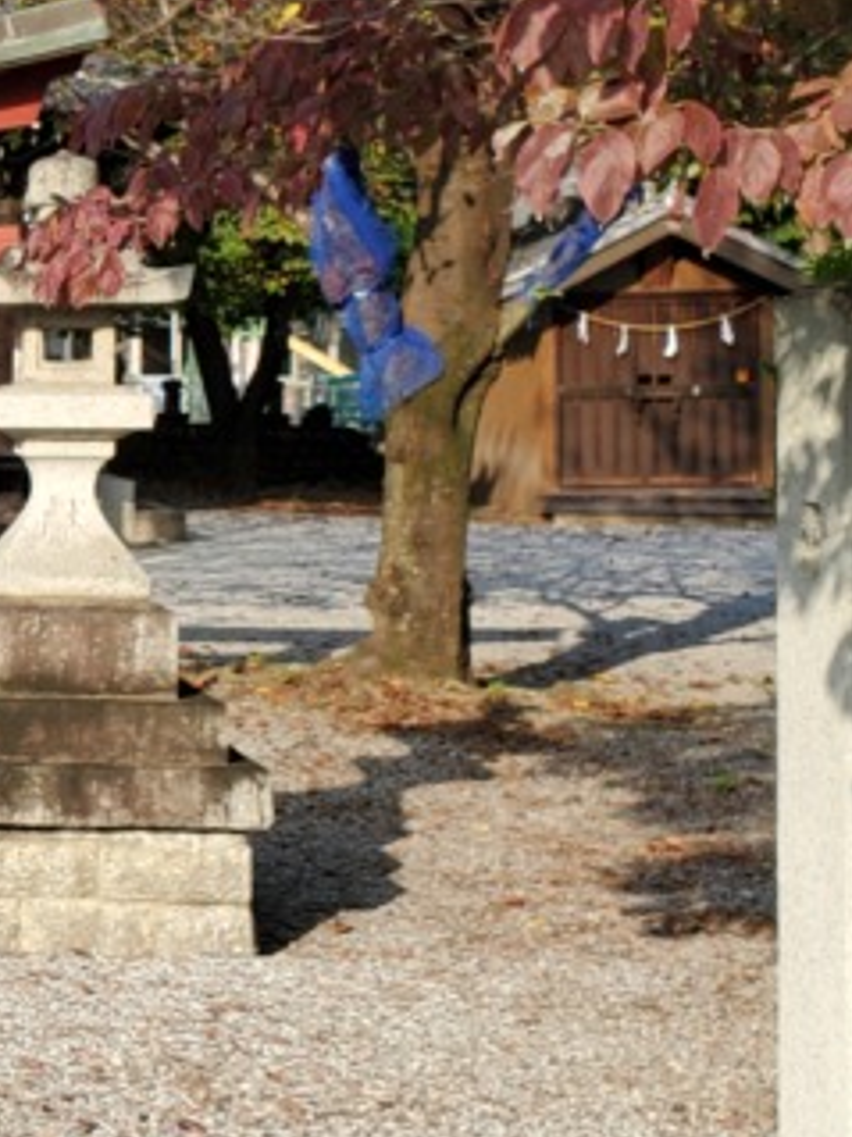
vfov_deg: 22.2
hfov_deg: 15.0
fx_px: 2890
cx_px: -578
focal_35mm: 88
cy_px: 396
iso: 50
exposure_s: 1/800
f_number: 2.4
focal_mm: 4.3
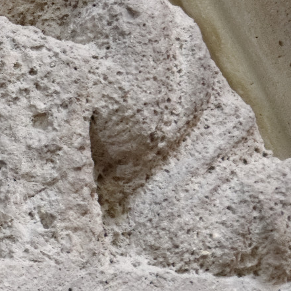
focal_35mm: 311
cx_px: -220
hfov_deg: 5.5
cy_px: -49
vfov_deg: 5.6
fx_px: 2958
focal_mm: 53
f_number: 4.5
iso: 1600
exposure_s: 1/20
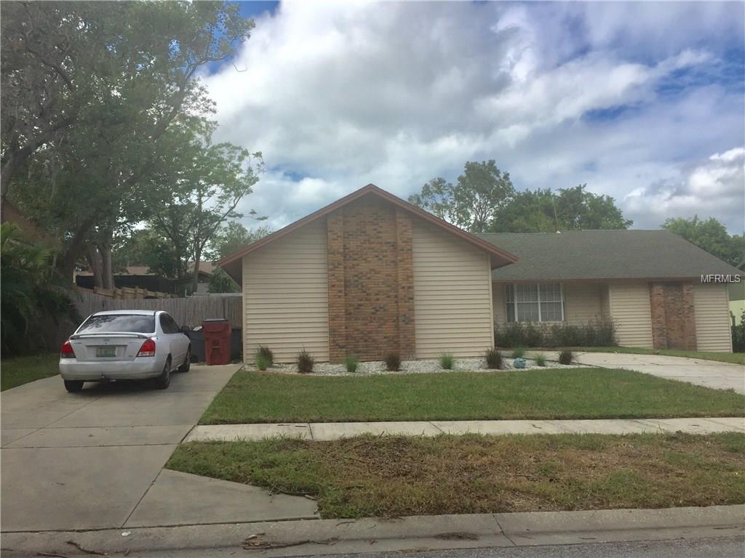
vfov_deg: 48.2
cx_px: 372
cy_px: 279
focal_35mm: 29
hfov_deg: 61.7
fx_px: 624
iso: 32
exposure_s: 1/2639
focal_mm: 4.15
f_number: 2.2
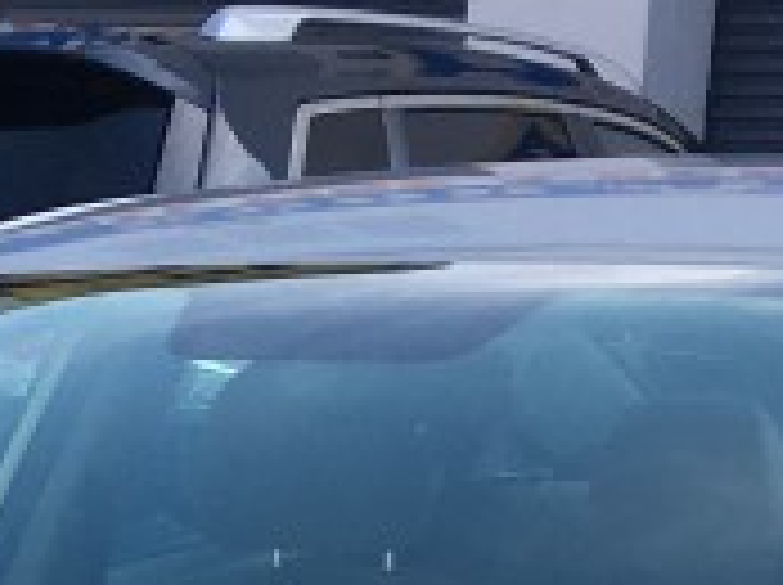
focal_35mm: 171
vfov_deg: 7.7
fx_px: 3863
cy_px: 1638
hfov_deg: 11.5
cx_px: 14
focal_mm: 4.15
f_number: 2.2
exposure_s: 1/487
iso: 25
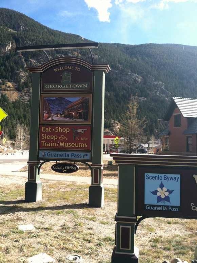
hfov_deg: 40.6
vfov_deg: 52.7
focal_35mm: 35
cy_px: 132
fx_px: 266
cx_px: 98
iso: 80
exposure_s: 1/446
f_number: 2.8
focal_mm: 3.85
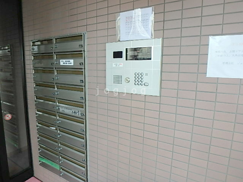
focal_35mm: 21
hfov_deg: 79.0
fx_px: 147
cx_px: 122
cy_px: 91
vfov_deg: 63.4
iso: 160
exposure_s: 1/60
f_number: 3.5
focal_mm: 3.7
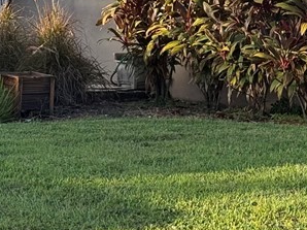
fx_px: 1462
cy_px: 57
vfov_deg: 9.0
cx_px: 41
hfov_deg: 11.9
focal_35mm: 165
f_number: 1.78
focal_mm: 6.76
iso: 64
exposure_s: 1/1133
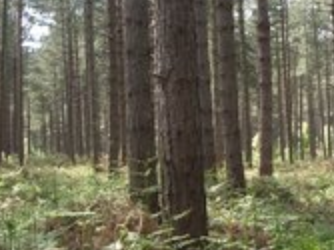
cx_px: 224
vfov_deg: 18.2
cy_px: 123
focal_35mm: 81
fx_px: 781
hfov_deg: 24.0
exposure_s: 1/80
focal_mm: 5.8
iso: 80
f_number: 2.6
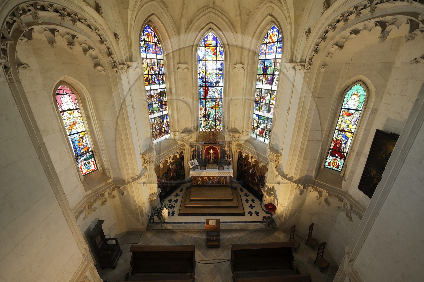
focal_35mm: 14
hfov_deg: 104.3
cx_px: 212
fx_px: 165
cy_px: 141
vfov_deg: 81.1
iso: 200
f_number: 8
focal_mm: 14
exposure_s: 1/4
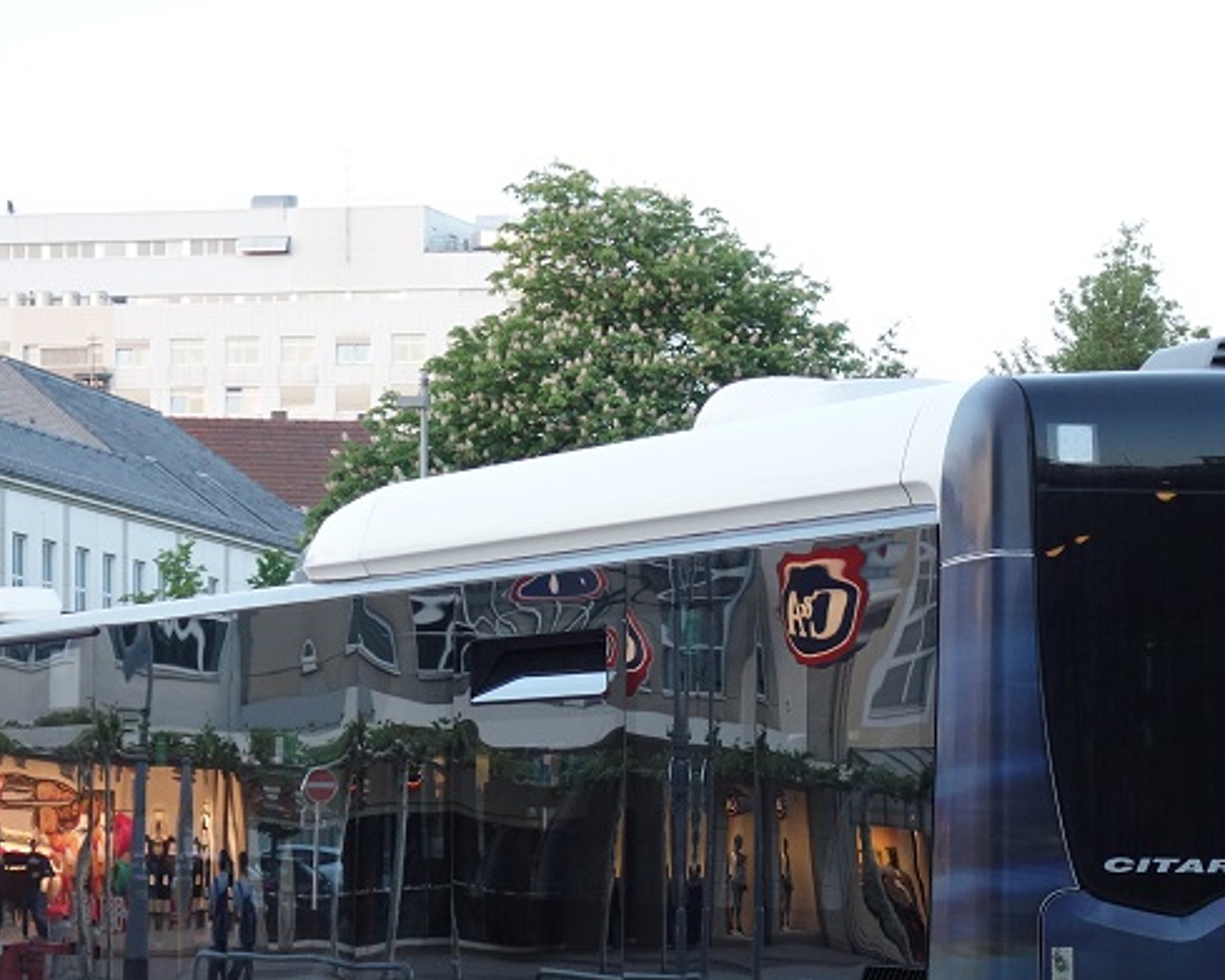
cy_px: 830
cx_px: 847
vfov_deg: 10.8
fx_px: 5147
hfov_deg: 13.5
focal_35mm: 142
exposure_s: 1/100
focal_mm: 27.54
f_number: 4
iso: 500
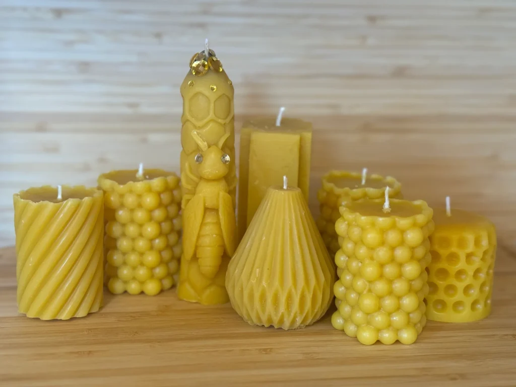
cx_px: 258
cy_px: 194
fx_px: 716
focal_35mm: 48
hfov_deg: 39.7
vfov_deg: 30.3
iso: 200
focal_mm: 6.76
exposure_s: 1/40
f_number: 1.78
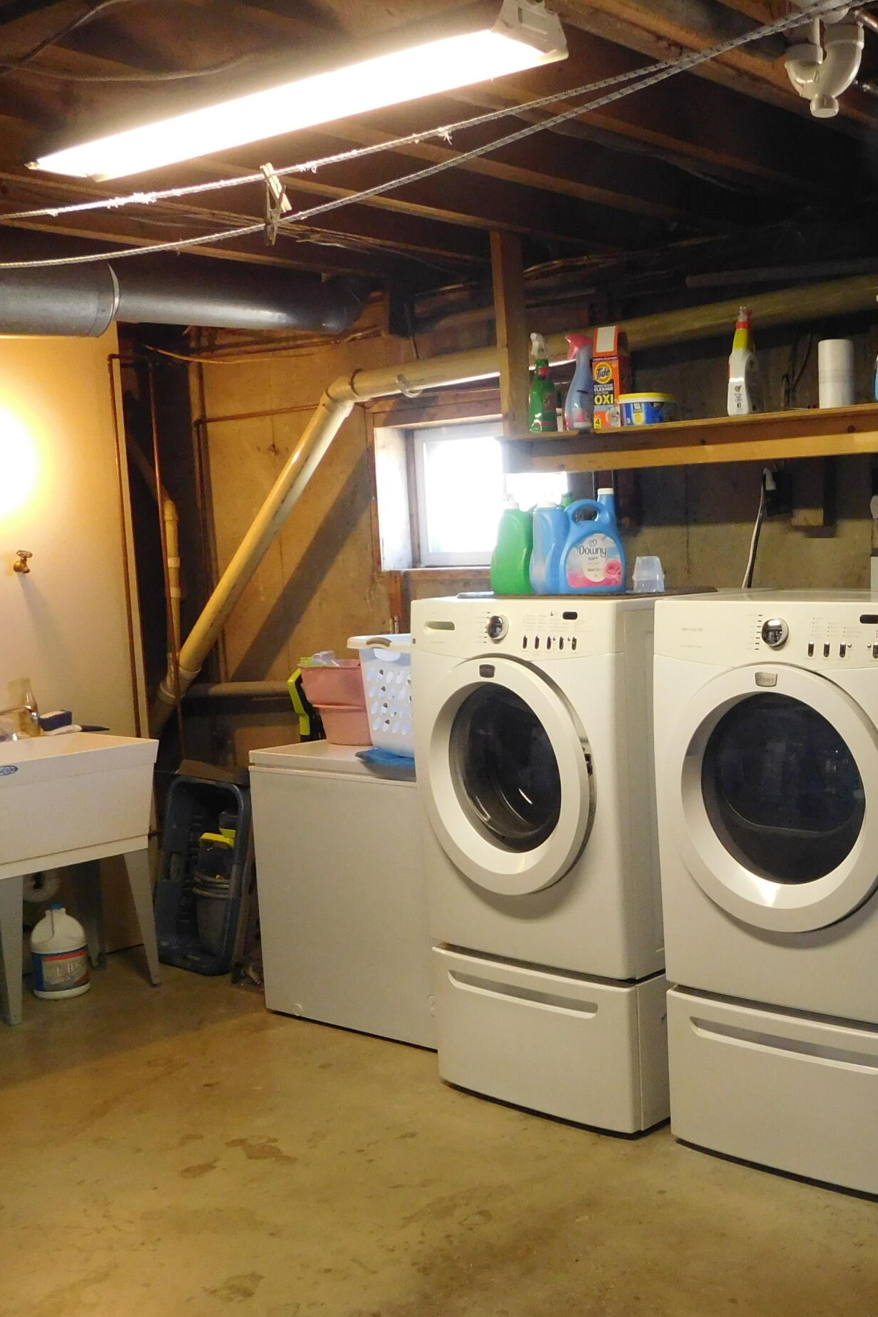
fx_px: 1426
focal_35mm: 39
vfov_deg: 49.3
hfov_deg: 33.1
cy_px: 774
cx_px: 717
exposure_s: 1/30
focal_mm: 4
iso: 360
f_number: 3
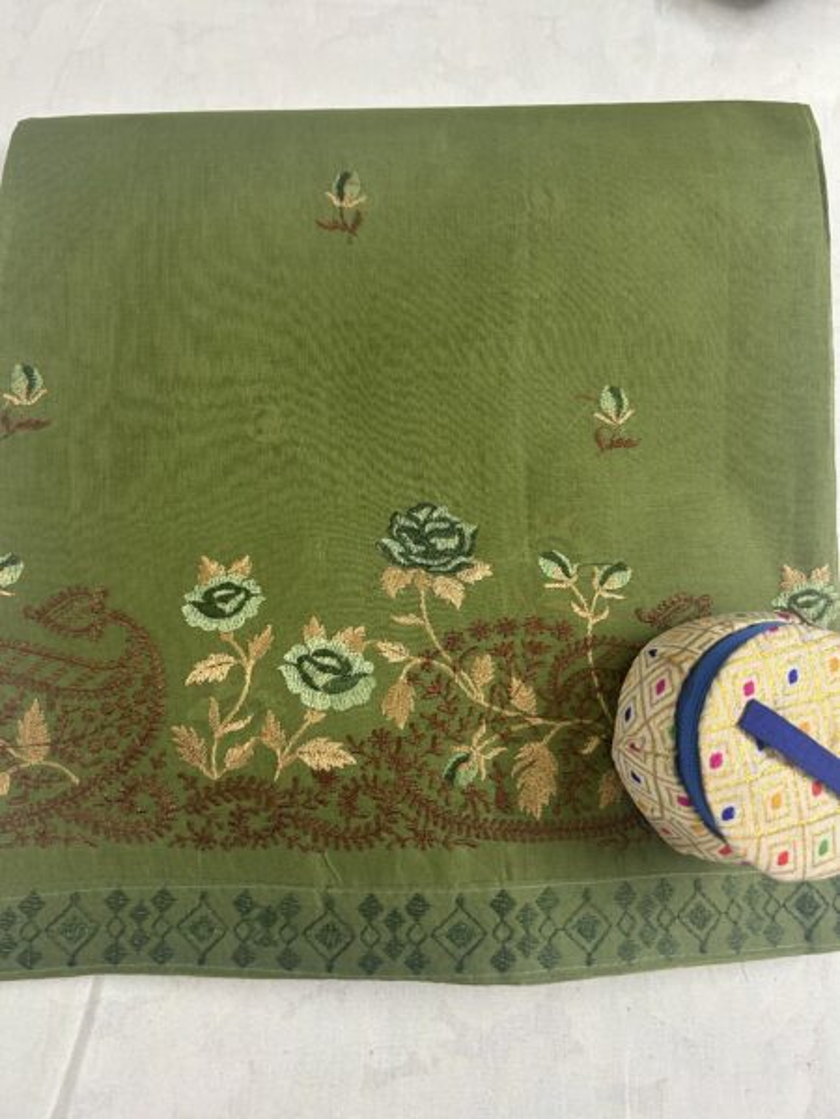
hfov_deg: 53.1
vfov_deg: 67.3
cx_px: 420
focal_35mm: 26
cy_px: 560
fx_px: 841
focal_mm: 5.7
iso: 125
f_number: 1.5
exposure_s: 1/68
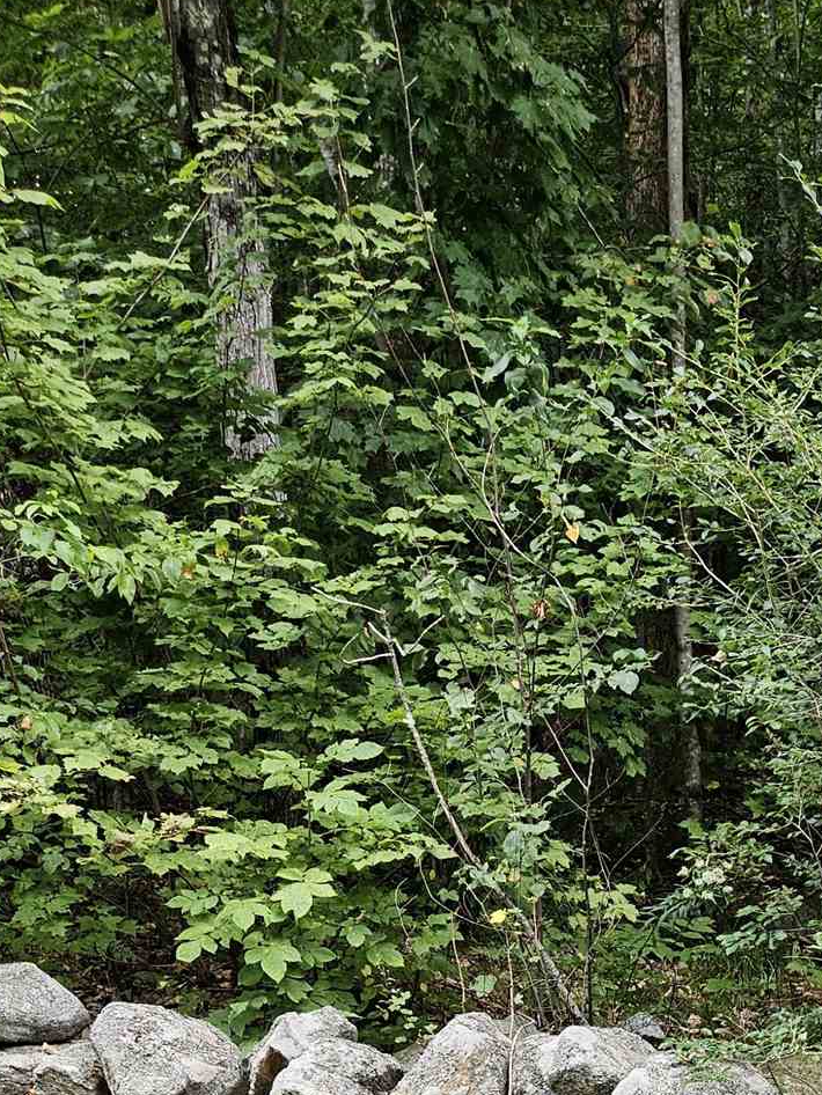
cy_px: 1248
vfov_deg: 30.2
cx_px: 838
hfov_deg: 24.8
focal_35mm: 56
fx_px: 1772
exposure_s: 1/120
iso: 50
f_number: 1.8
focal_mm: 5.4
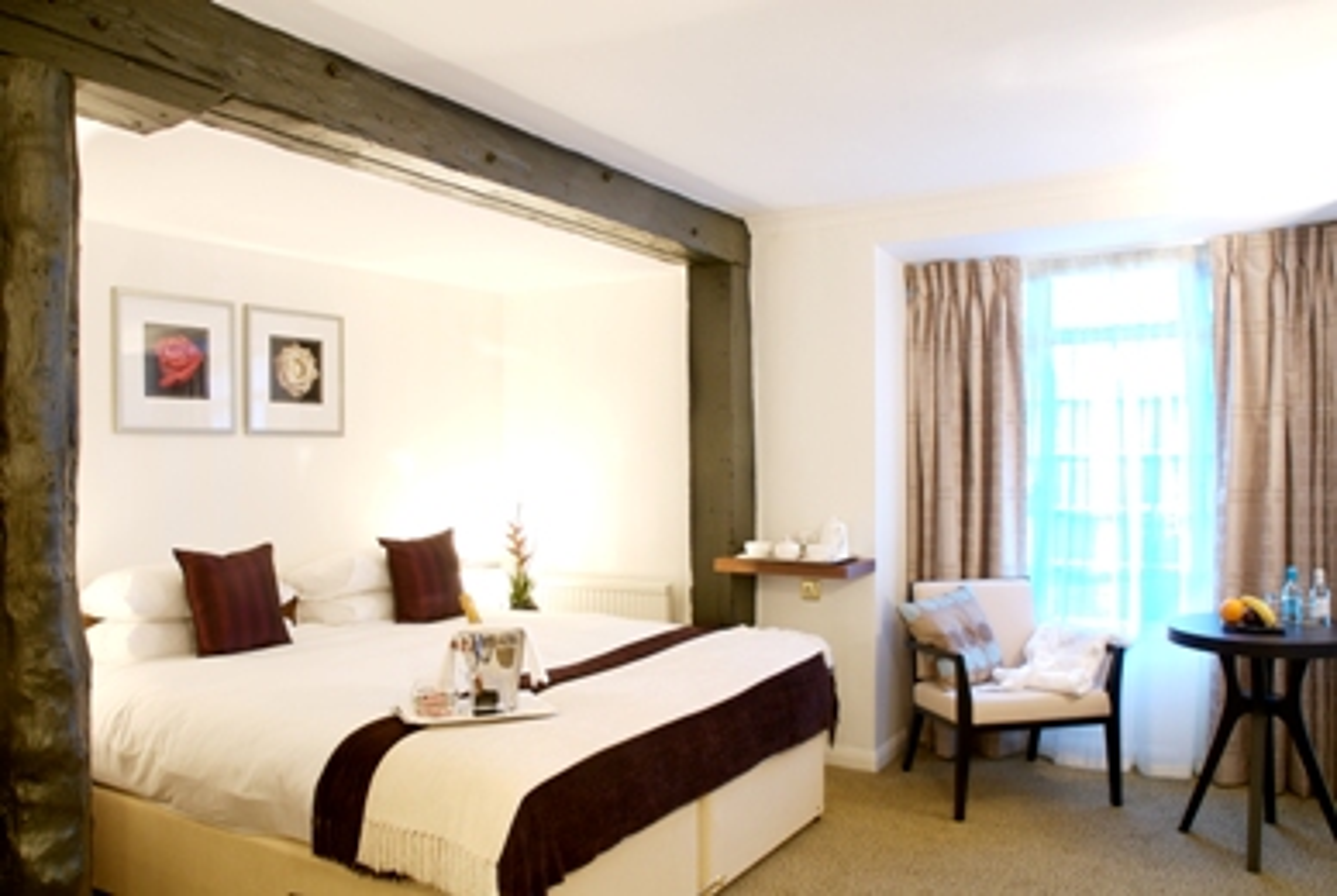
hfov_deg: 67.3
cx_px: 668
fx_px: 1004
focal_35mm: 27
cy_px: 448
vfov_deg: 48.1
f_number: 13
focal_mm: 18
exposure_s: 9
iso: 100
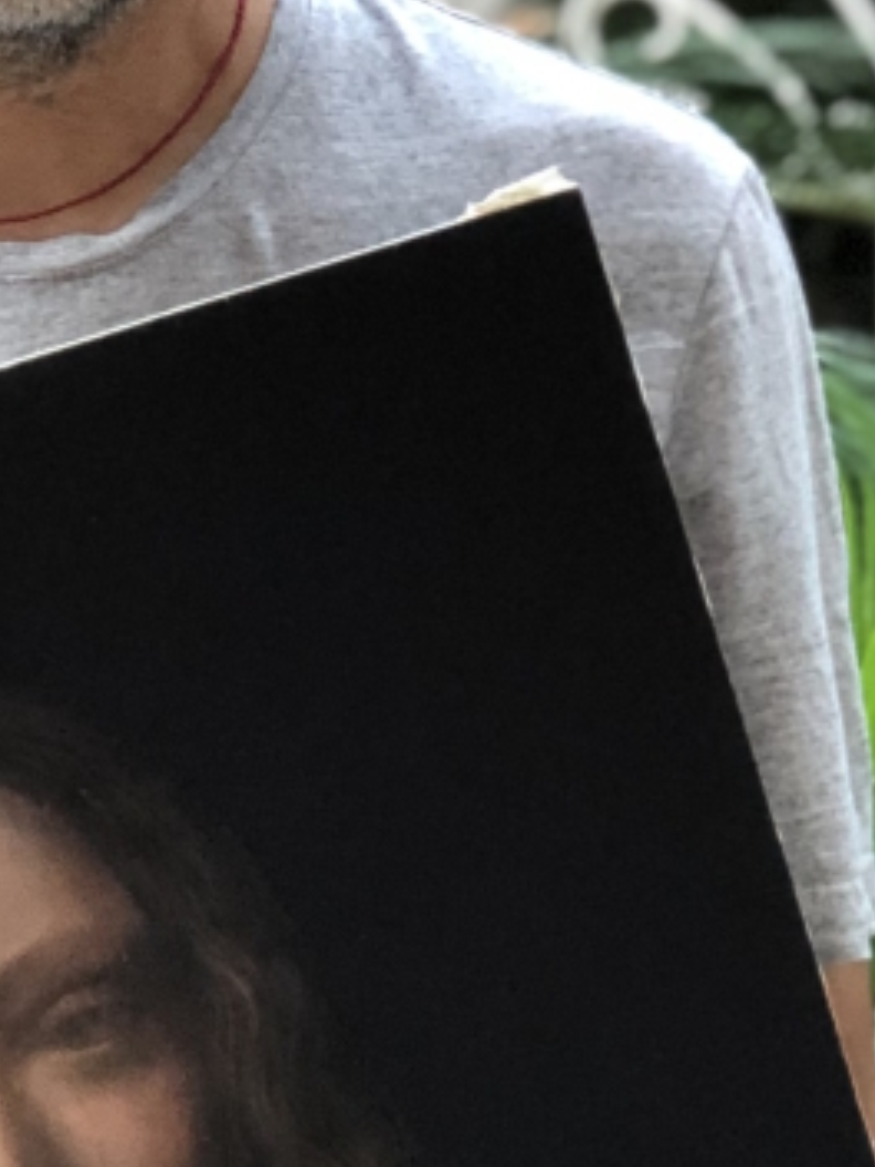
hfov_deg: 6.9
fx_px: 7280
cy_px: 1132
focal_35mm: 216
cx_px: 510
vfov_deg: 9.1
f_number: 2.8
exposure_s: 1/30
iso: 200
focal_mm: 6.6
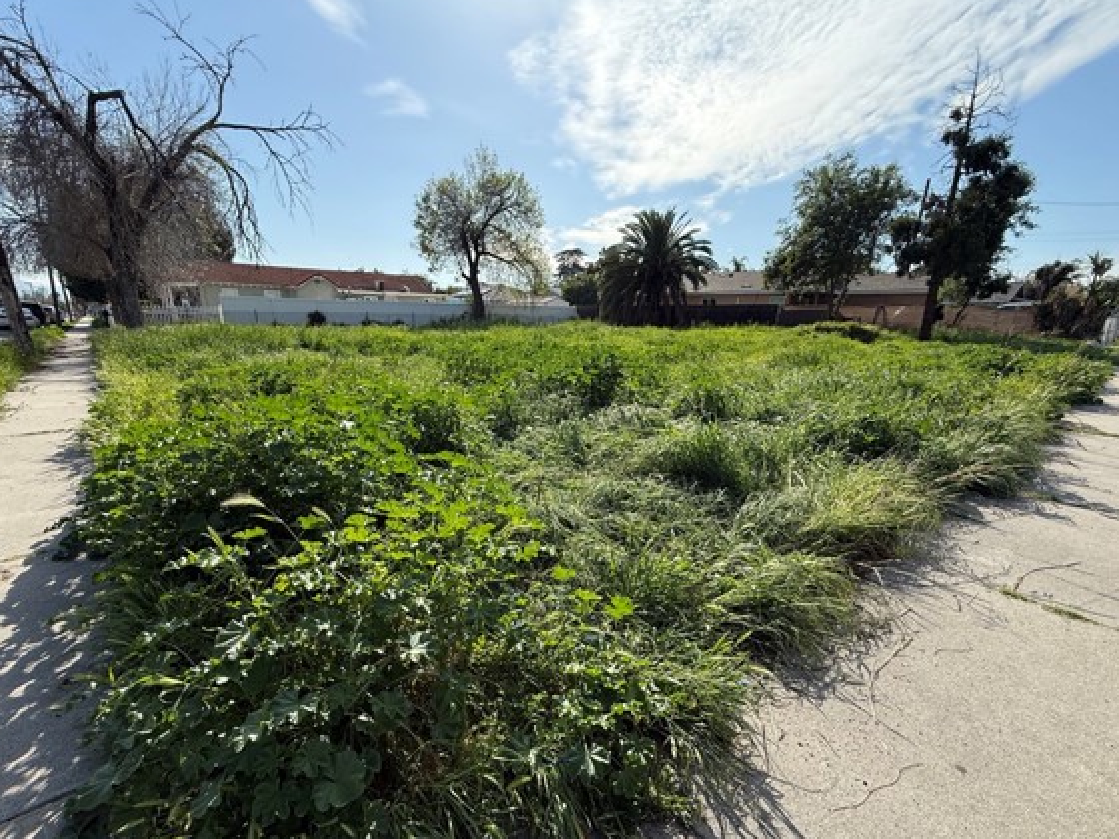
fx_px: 517
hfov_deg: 94.5
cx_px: 544
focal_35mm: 16
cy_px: 465
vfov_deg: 77.8
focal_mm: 2.22
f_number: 2.2
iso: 64
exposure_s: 1/1656
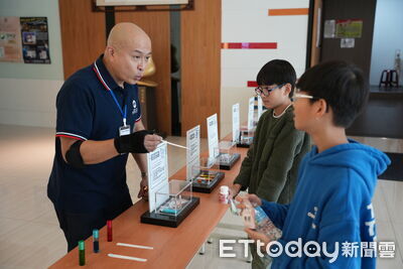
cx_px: 202
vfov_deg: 36.0
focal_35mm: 37
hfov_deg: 51.9
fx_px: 414
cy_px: 134
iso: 1600
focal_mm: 37
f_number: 3.2
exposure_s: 1/250
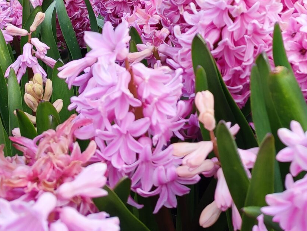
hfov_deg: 25.0
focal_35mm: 74
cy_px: -110
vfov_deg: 17.9
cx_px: 310
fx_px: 656
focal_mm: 5.89
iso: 50
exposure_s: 1/191
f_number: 1.89
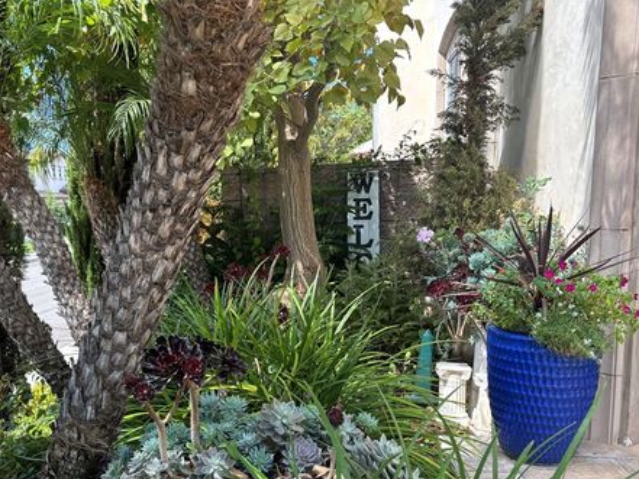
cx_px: 222
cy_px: 321
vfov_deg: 40.2
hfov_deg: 51.8
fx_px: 646
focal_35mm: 35
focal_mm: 5.96
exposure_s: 1/421
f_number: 1.6
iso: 50
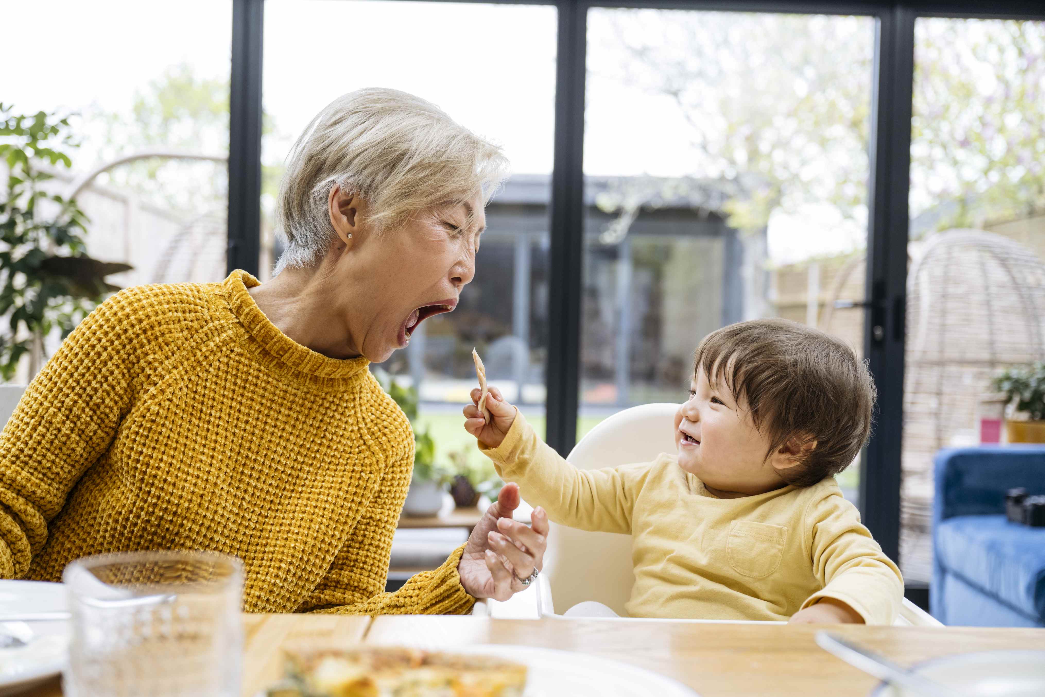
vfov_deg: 34.2
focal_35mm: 39
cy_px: 348
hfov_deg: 49.6
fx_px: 1132
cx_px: 522
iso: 400
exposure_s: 1/250
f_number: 3.2
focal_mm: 39
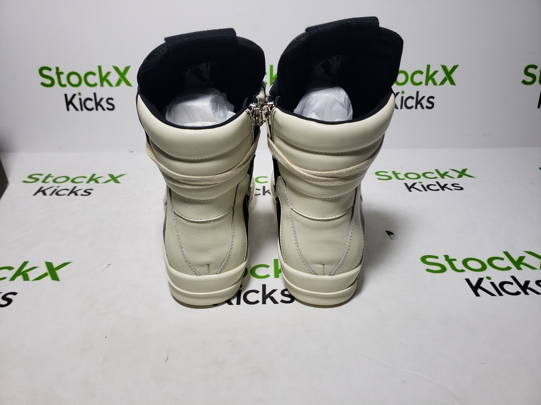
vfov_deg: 53.1
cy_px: 202
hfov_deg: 67.3
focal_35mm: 26
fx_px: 406
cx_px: 270
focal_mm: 4.3
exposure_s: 1/491
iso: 50
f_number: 1.5
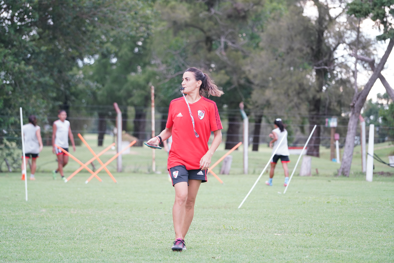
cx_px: 197
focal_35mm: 144
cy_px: 132
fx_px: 1576
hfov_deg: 14.2
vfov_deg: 9.5
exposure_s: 1/160
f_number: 4
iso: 1000
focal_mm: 144
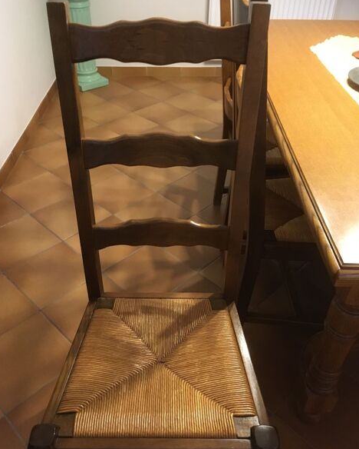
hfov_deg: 47.2
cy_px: 241
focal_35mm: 31
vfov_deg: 57.1
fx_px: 411
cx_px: 178
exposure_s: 1/17
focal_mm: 4.15
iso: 250
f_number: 2.2
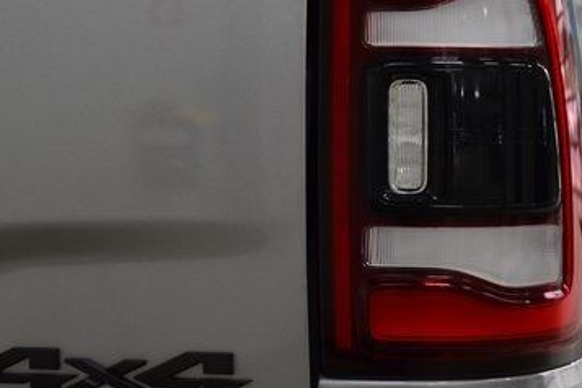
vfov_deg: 7.3
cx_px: 386
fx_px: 3039
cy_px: 139
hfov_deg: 10.9
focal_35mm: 188
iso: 1600
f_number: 4.5
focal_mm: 70
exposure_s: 1/125
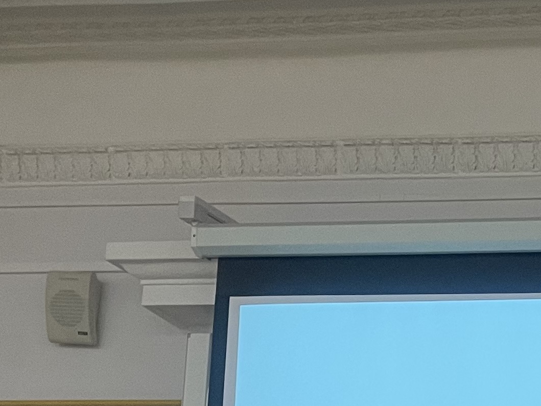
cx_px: 735
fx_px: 1547
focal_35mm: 99
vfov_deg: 13.8
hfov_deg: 18.3
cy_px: 652
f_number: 1.6
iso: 80
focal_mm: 4.2
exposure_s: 1/60
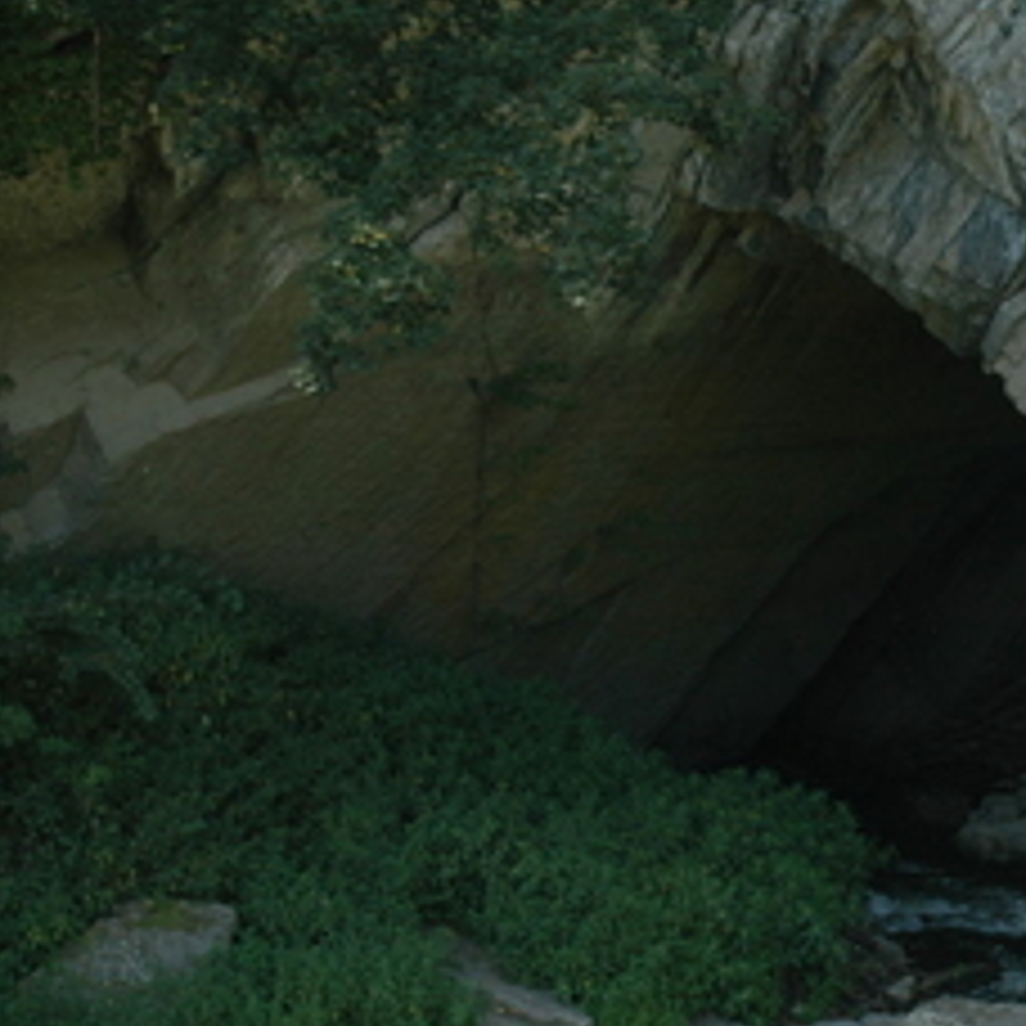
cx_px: 824
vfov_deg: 17.8
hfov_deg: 17.7
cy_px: 781
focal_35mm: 97
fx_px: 3257
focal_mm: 29
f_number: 5.6
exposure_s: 1/125
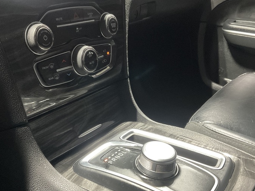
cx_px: 122
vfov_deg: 35.0
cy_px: 111
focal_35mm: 41
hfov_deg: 45.8
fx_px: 302
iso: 320
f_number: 1.8
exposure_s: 1/30
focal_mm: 3
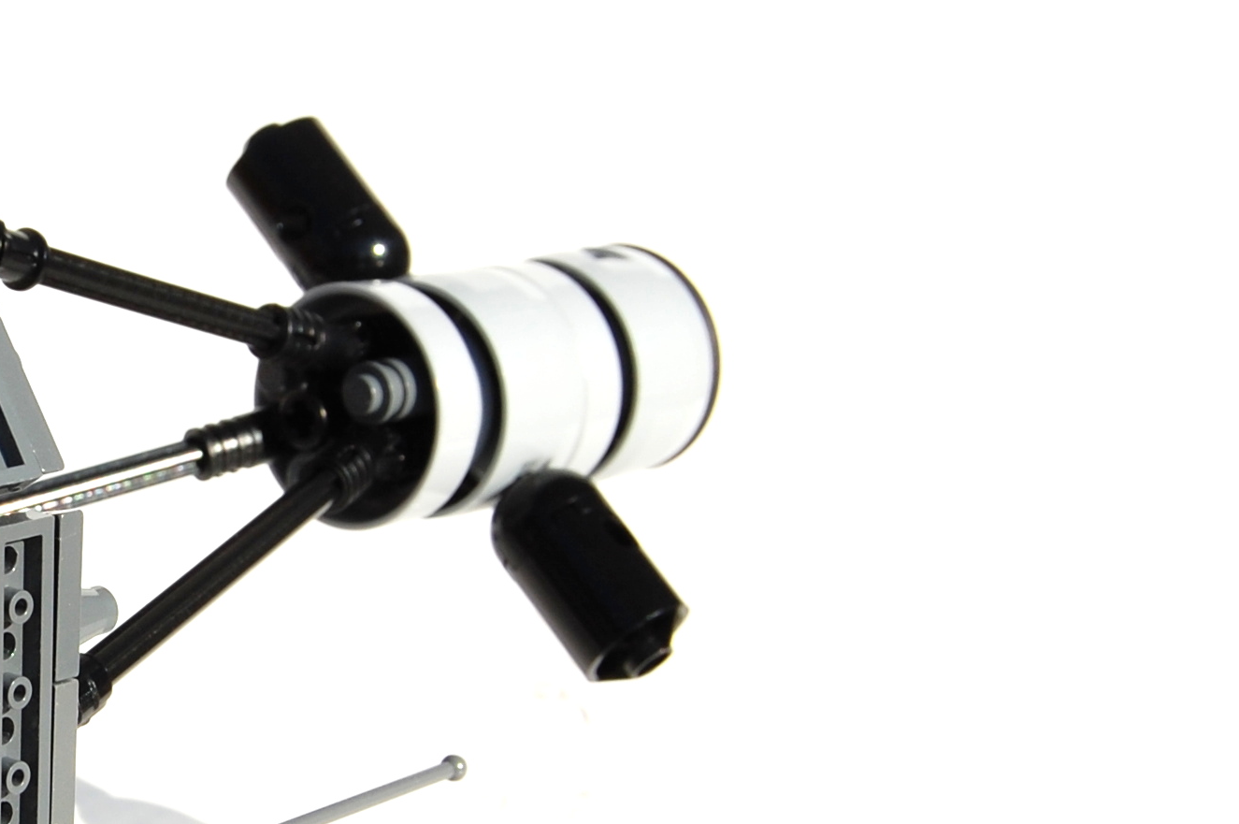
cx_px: -117
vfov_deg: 12.5
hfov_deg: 18.1
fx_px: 3748
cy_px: 489
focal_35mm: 109
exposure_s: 1/400
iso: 200
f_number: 10
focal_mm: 32
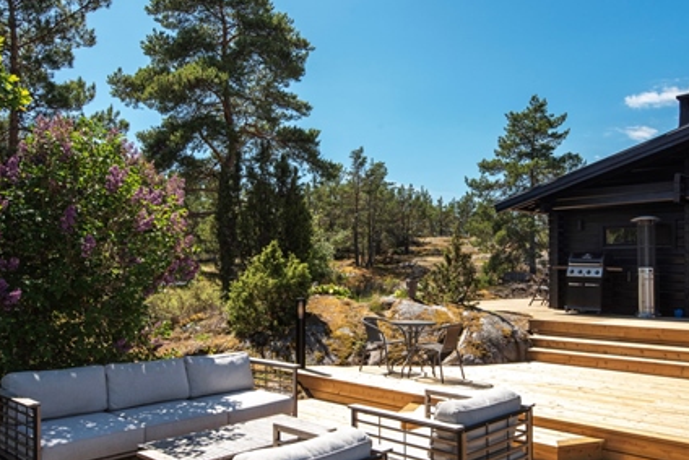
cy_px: 252
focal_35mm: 30
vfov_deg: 43.6
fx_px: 574
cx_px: 410
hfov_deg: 61.4
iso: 250
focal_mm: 24
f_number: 8
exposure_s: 1/400
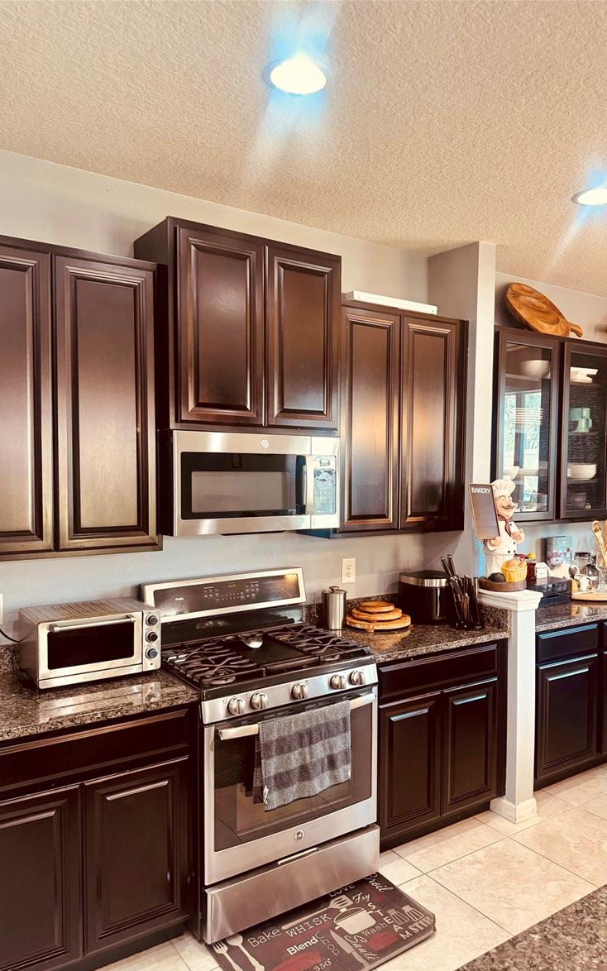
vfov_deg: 70.4
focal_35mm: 26
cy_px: 495
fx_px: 688
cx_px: 357
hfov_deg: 47.4
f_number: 1.78
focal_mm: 6.76
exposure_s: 1/60
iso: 250
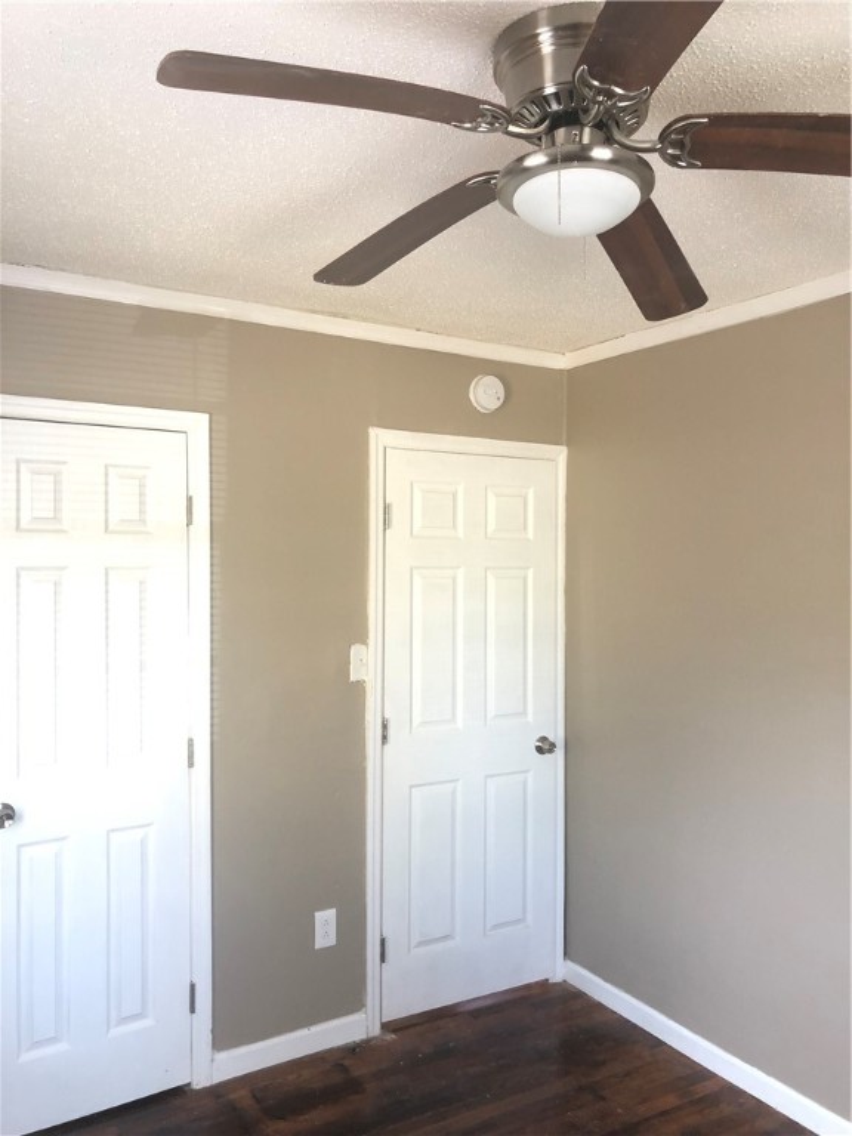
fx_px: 919
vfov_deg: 63.4
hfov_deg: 49.7
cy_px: 568
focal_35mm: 28
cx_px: 426
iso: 40
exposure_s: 1/20
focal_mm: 4
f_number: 1.8
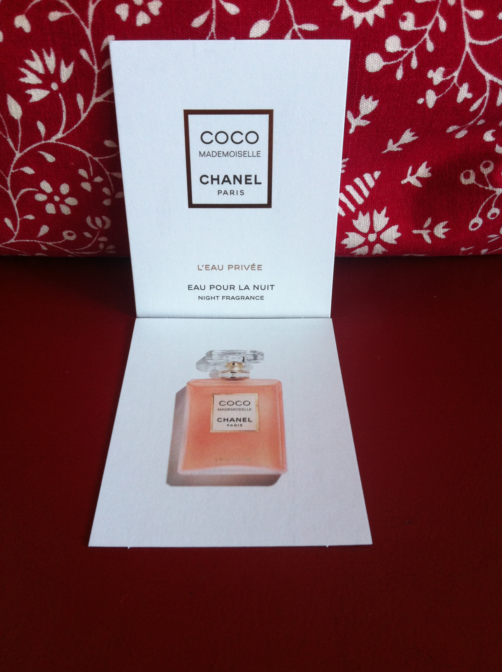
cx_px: 251
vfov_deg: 52.7
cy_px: 336
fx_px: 679
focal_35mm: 35
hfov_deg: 40.6
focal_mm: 3.85
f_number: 2.8
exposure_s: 1/40
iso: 100
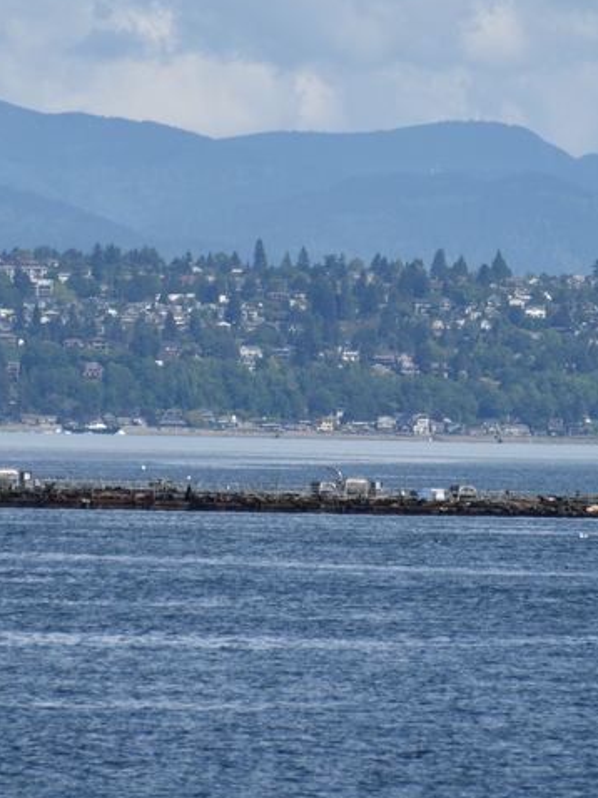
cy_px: 267
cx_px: 316
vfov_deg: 2.6
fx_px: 17821
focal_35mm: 773
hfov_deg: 1.9
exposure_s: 1/640
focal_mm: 300
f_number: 6.3
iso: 100
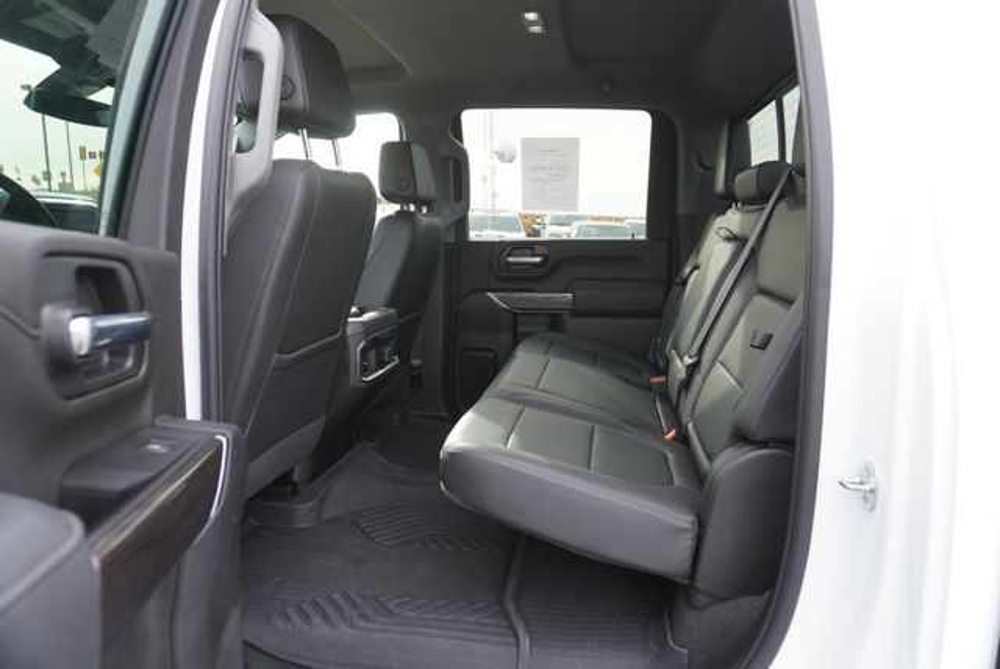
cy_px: 334
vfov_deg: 53.2
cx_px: 500
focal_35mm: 24
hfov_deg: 73.7
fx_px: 667
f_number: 4
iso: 100
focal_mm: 16
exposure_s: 1/60
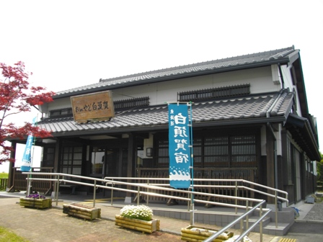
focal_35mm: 32
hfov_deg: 56.8
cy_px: 121
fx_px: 299
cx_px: 162
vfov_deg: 44.2
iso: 100
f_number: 2.9
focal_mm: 5.7
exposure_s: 1/800
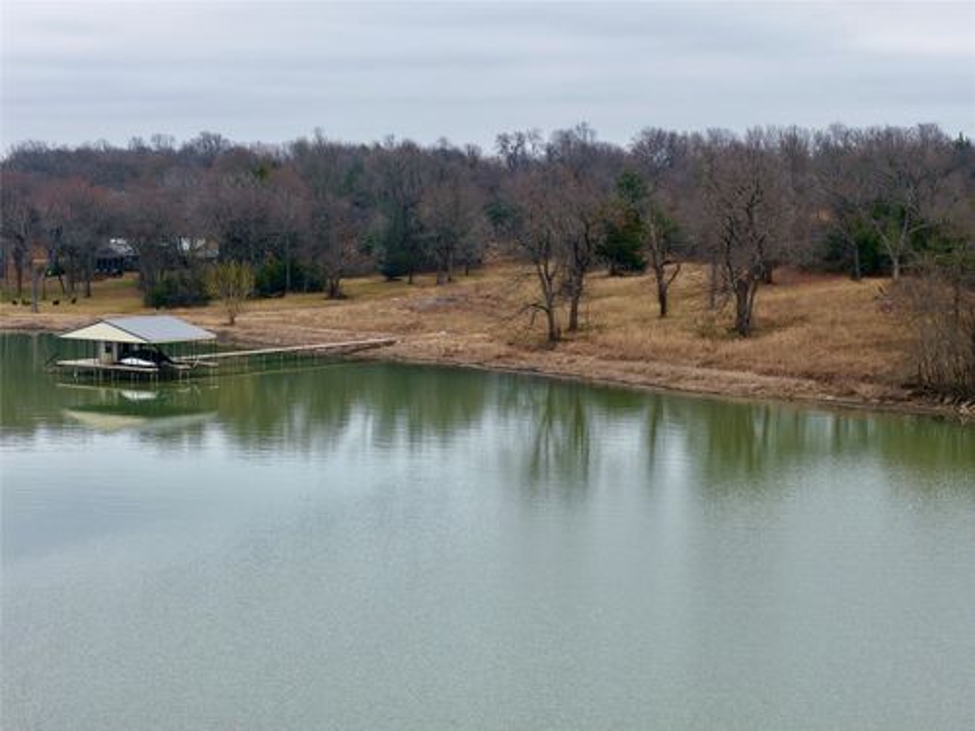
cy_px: 366
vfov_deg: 21.0
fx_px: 1972
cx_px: 488
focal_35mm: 70
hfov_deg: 27.8
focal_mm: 19.35
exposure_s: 1/320
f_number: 2.8
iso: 100
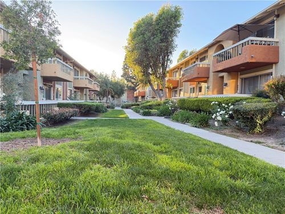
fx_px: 198
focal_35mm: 24
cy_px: 107
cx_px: 142
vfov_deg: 56.8
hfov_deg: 71.6
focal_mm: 6.76
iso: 80
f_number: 1.78
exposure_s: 1/201
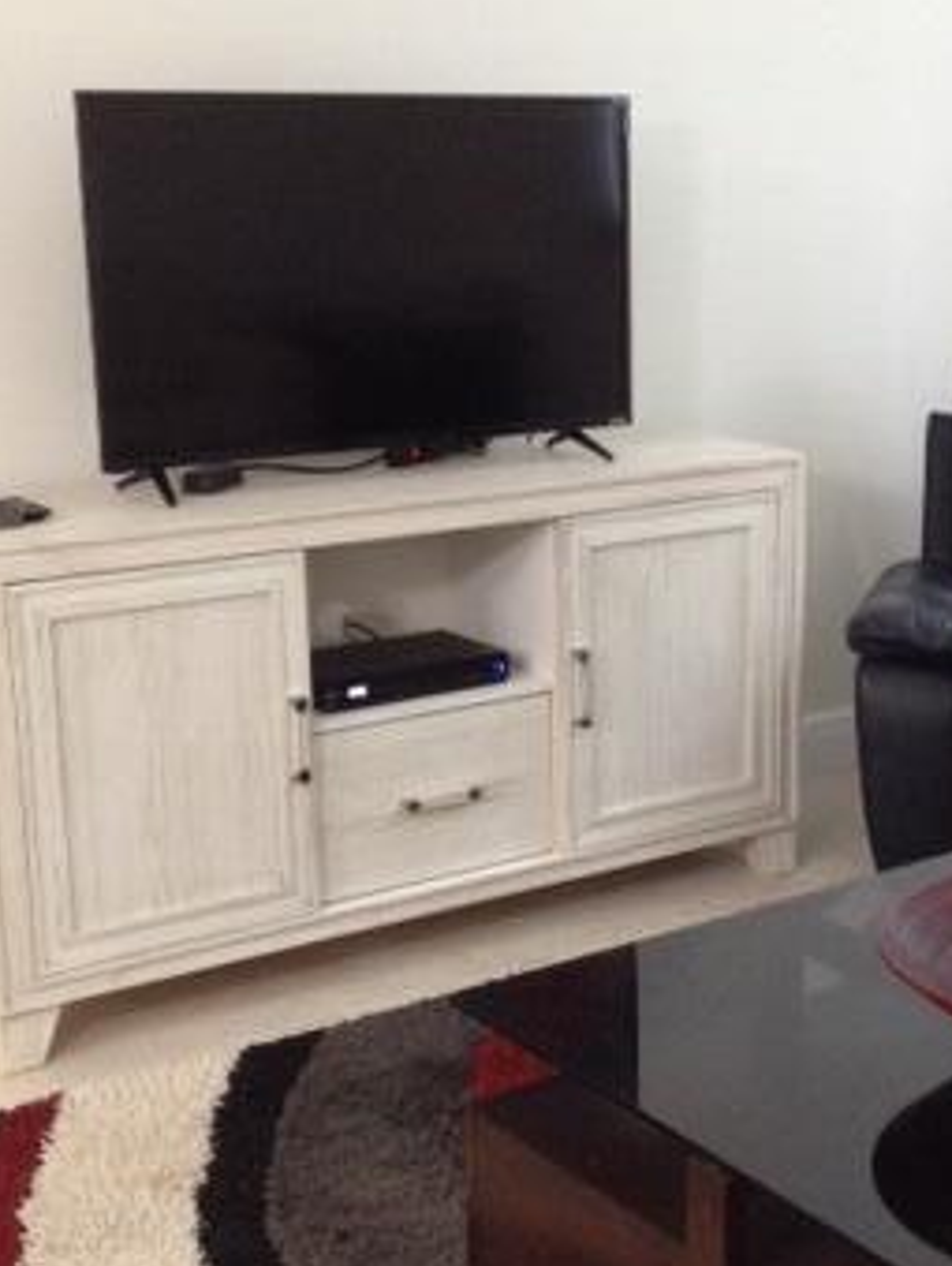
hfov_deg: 22.0
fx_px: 2416
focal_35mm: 66
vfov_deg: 29.3
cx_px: 762
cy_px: 687
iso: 250
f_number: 2.4
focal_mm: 4.28
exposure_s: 1/20
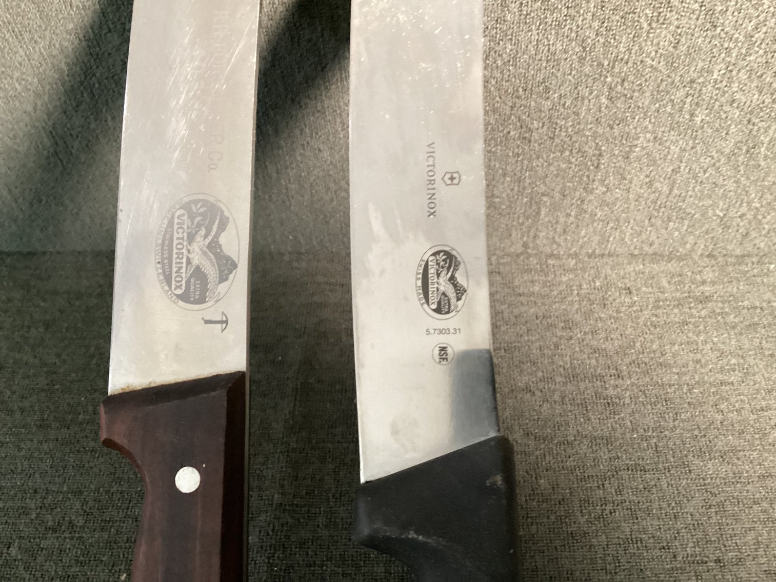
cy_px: 291
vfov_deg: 45.4
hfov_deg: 58.3
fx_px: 695
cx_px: 388
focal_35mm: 31
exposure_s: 1/33
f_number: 2.4
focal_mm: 3.3
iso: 400
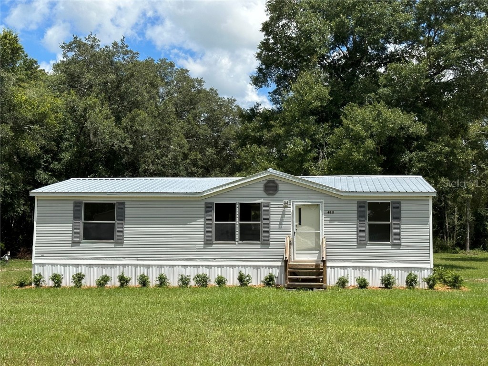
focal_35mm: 48
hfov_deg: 39.7
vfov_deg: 30.3
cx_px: 244
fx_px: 677
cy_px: 183
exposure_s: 1/4367
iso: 64
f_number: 1.78
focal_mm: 6.86
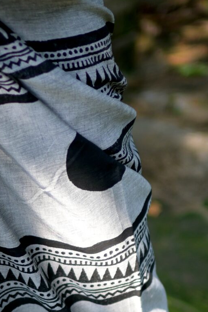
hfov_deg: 8.8
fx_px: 1339
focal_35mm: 154
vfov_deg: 13.2
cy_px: 284
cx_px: -31
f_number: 1.4
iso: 160
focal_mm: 35
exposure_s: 1/833
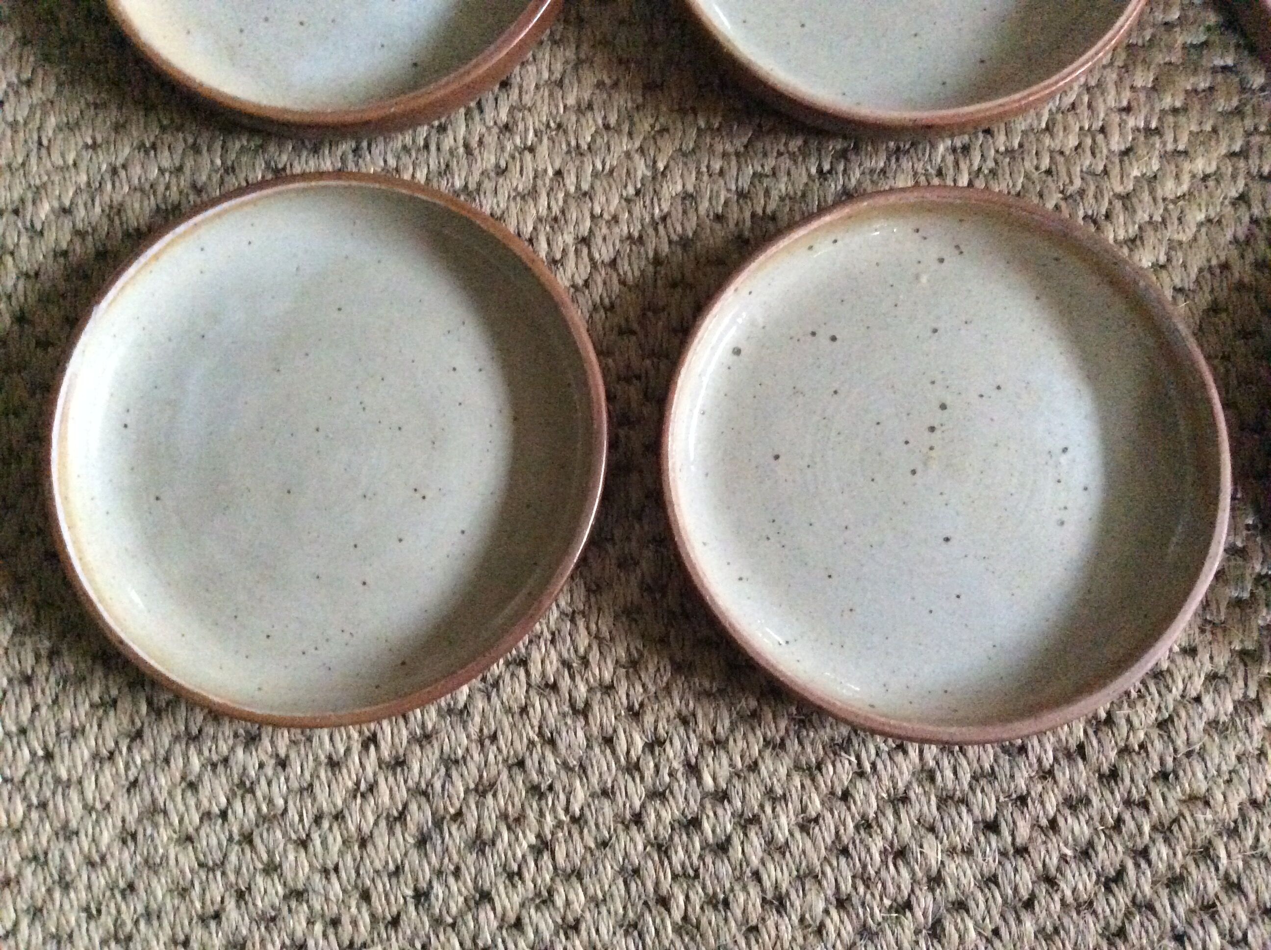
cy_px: 475
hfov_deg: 56.9
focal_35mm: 32
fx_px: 1173
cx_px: 636
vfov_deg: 44.1
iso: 640
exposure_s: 1/17
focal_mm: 3.3
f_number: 2.4
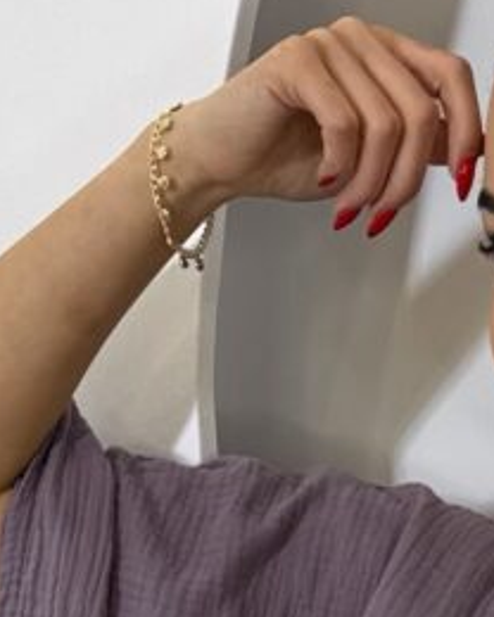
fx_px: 2632
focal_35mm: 144
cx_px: 603
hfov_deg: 10.5
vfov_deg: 12.1
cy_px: 1160
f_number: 1.78
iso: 50
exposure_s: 1/100
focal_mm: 6.76
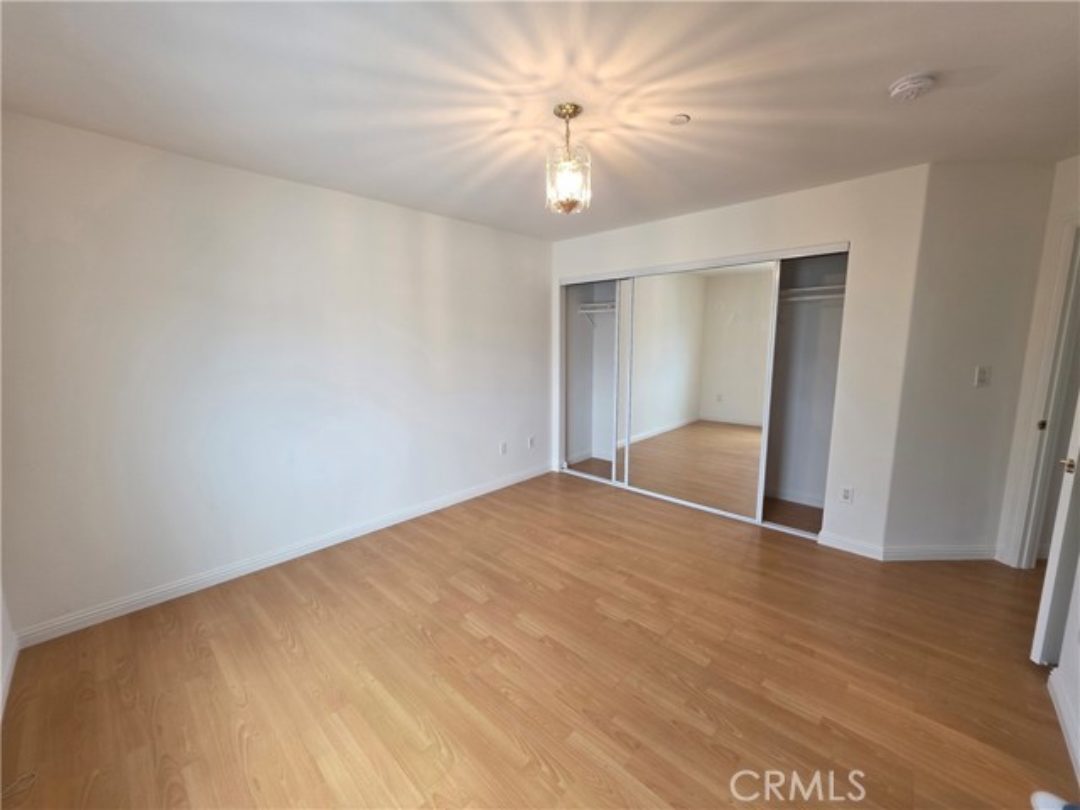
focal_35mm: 13
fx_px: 406
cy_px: 405
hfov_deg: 106.2
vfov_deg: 89.9
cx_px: 540
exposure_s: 1/120
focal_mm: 2.2
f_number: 1.9
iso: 125
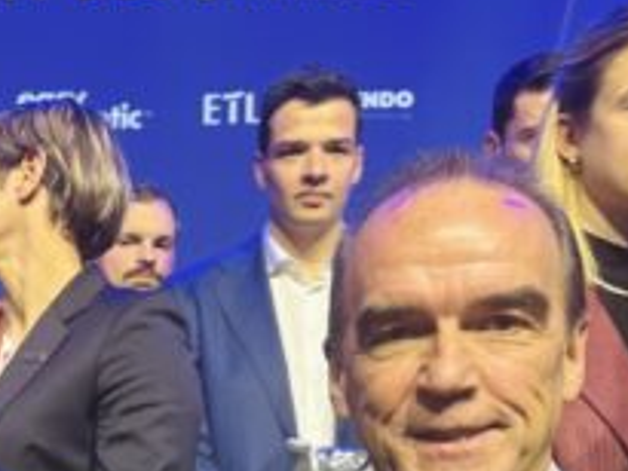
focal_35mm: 76
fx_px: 1380
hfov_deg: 23.6
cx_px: -107
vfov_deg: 18.1
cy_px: 612
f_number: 1.78
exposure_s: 1/47
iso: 125
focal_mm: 6.86
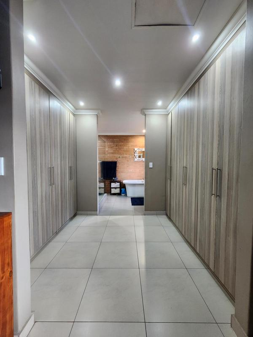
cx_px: 126
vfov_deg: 106.2
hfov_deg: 89.9
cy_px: 168
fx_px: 127
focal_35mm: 13
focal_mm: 2.2
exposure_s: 1/33.3
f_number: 2.2
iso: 500
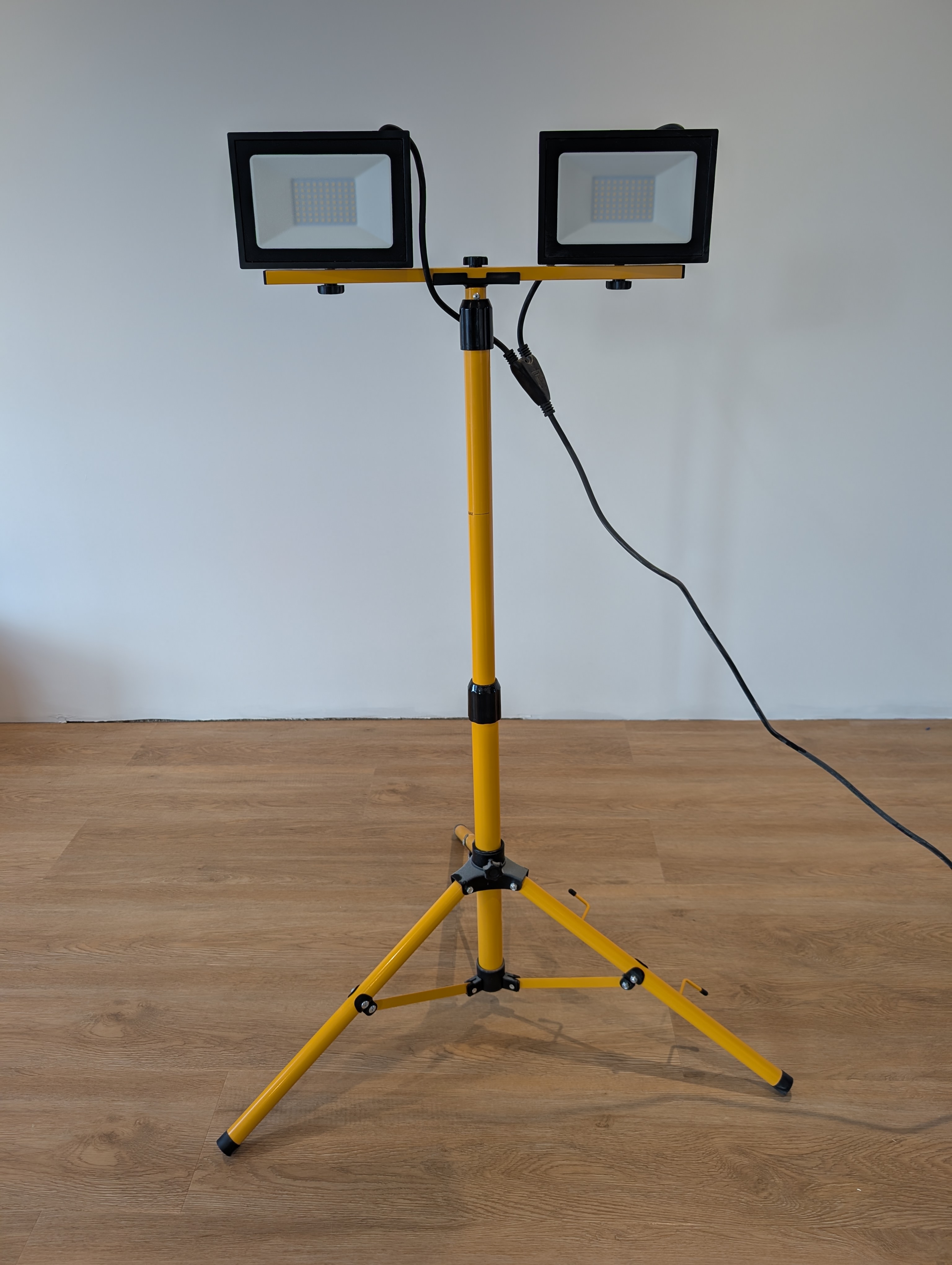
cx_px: 476
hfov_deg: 56.9
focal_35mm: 24
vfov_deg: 71.5
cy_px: 632
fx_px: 878
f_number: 1.68
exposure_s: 1/25
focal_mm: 6.9
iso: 63
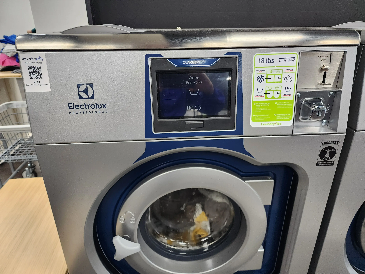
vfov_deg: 58.9
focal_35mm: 23
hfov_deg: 73.9
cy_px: 137
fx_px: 243
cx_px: 182
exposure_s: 1/120
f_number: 1.8
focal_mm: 6.4
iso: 200
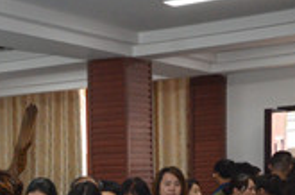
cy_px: 265
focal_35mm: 120
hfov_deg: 15.4
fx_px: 981
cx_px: -188
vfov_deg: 11.0
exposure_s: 1/60
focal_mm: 24
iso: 2200
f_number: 6.3
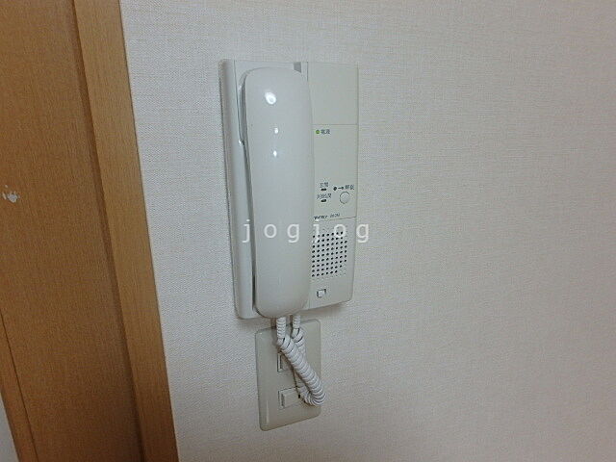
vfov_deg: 63.4
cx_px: 308
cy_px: 231
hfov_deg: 79.0
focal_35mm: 21
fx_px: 374
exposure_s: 1/30
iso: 250
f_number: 6
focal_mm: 3.7
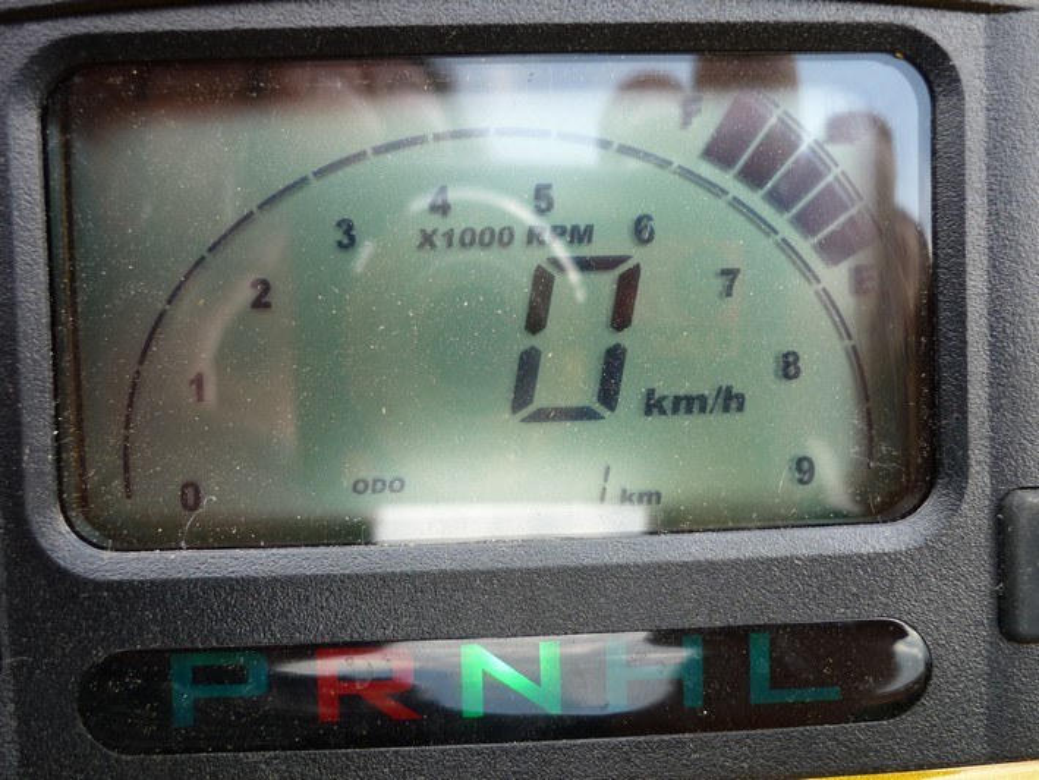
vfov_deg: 43.0
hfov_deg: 55.3
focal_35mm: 33
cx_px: 520
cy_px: 390
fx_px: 991
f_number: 2.8
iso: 80
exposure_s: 1/125
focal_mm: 5.5
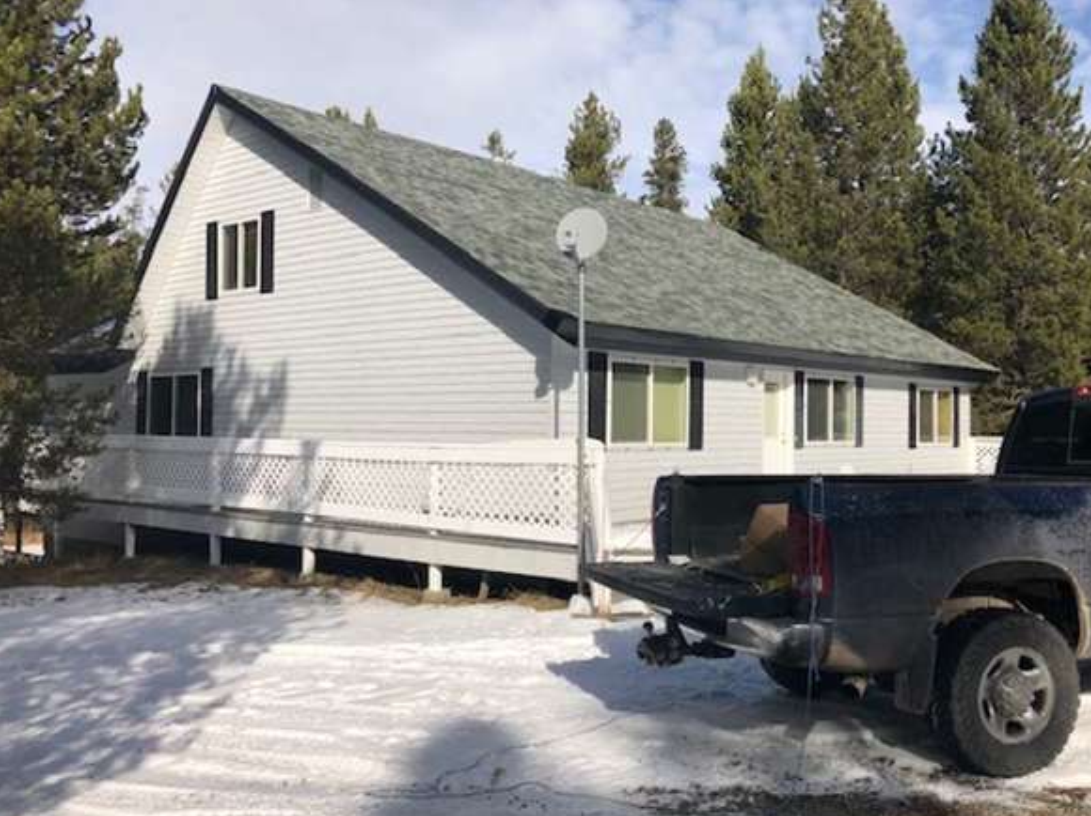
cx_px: 637
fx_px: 1039
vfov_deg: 42.9
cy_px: 417
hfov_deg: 55.1
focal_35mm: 33
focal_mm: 3.99
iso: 20
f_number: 1.8
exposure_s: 1/3690
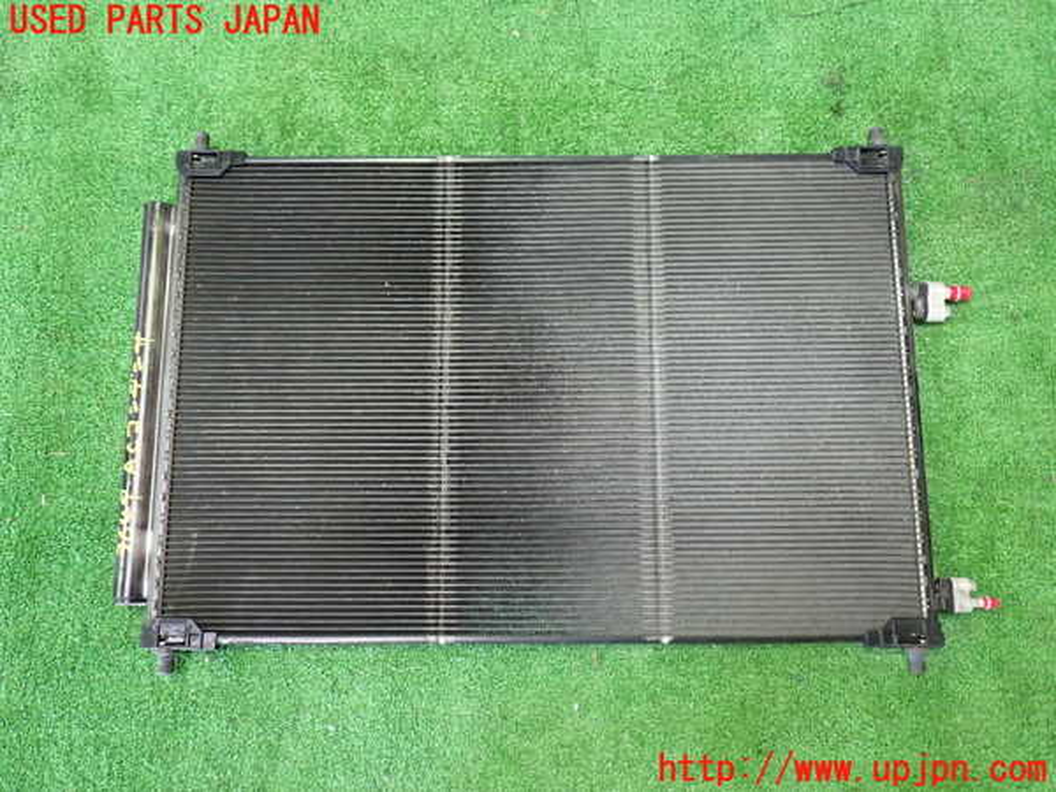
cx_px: 528
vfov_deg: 46.8
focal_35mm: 30
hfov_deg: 60.0
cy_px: 396
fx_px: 915
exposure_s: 1/30
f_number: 2.3
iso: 640
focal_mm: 5.4
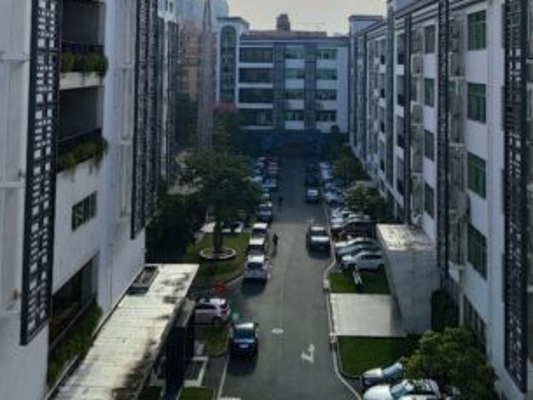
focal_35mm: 44
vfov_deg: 31.4
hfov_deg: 42.9
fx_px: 678
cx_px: 287
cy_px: 40
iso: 50
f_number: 1.9
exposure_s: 1/12099
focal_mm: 6.92
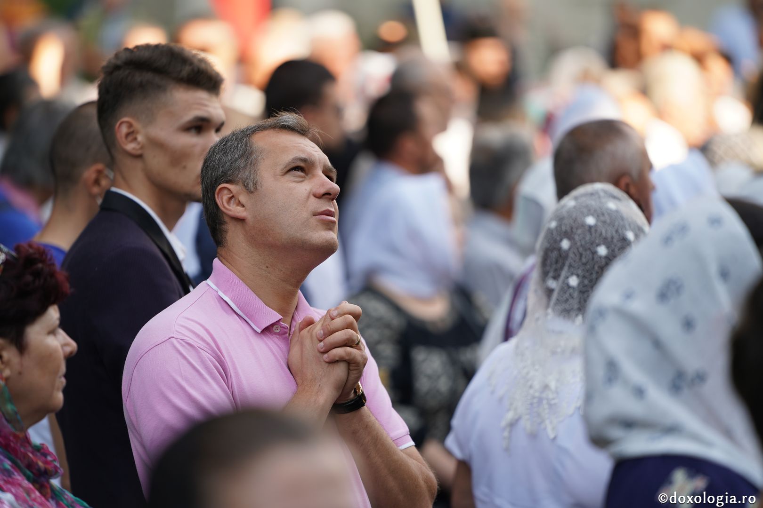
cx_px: 382
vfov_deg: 6.9
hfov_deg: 10.3
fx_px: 4239
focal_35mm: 200
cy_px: 254
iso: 160
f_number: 2.8
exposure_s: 1/500
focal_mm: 200
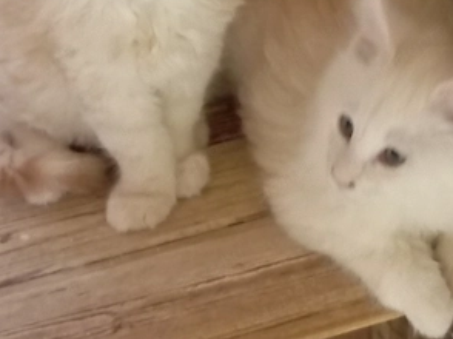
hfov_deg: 49.0
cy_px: 62
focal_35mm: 38
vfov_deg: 36.2
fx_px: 497
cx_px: 230
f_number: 1.8
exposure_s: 1/16.7
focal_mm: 4.22
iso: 3003
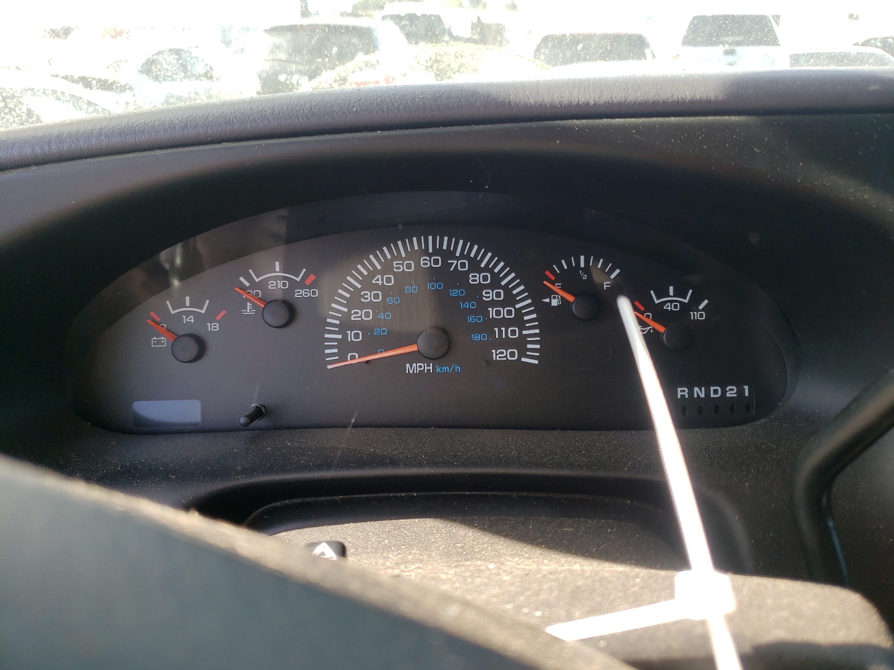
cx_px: 447
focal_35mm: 26
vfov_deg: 53.1
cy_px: 335
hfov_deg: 67.3
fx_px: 671
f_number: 1.5
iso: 50
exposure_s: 1/286
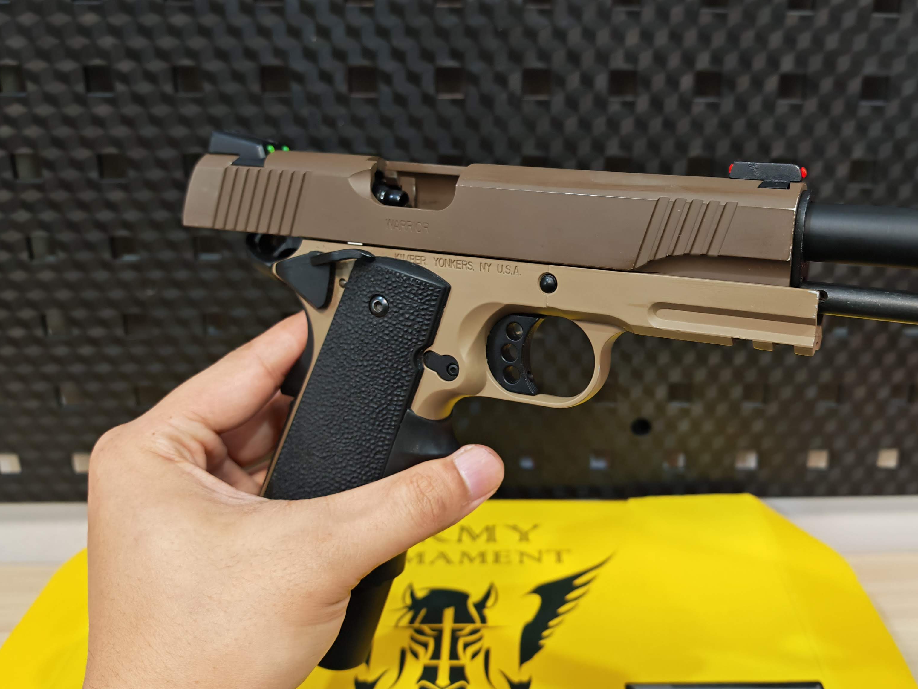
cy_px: 335
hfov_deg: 56.5
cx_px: 538
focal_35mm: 32
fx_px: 849
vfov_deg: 44.2
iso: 250
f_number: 2
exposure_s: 1/33
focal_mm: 6.83
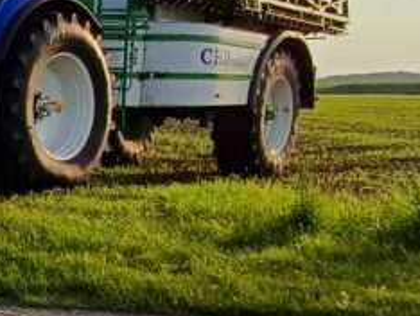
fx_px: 850
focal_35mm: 70
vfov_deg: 21.0
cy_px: 160
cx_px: -298
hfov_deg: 20.9
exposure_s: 1/928
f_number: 2.2
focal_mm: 1.64
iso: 40
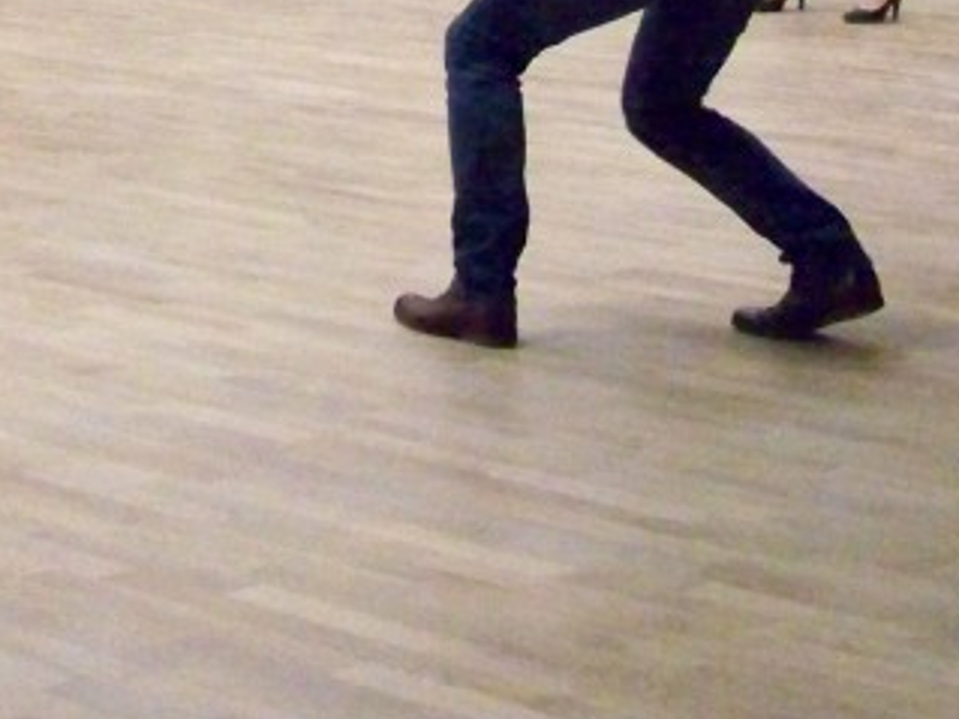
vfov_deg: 13.4
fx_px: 2936
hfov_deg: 18.1
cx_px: 18
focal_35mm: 106
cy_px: -229
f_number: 2.8
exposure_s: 1/160
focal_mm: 5.85
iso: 1600
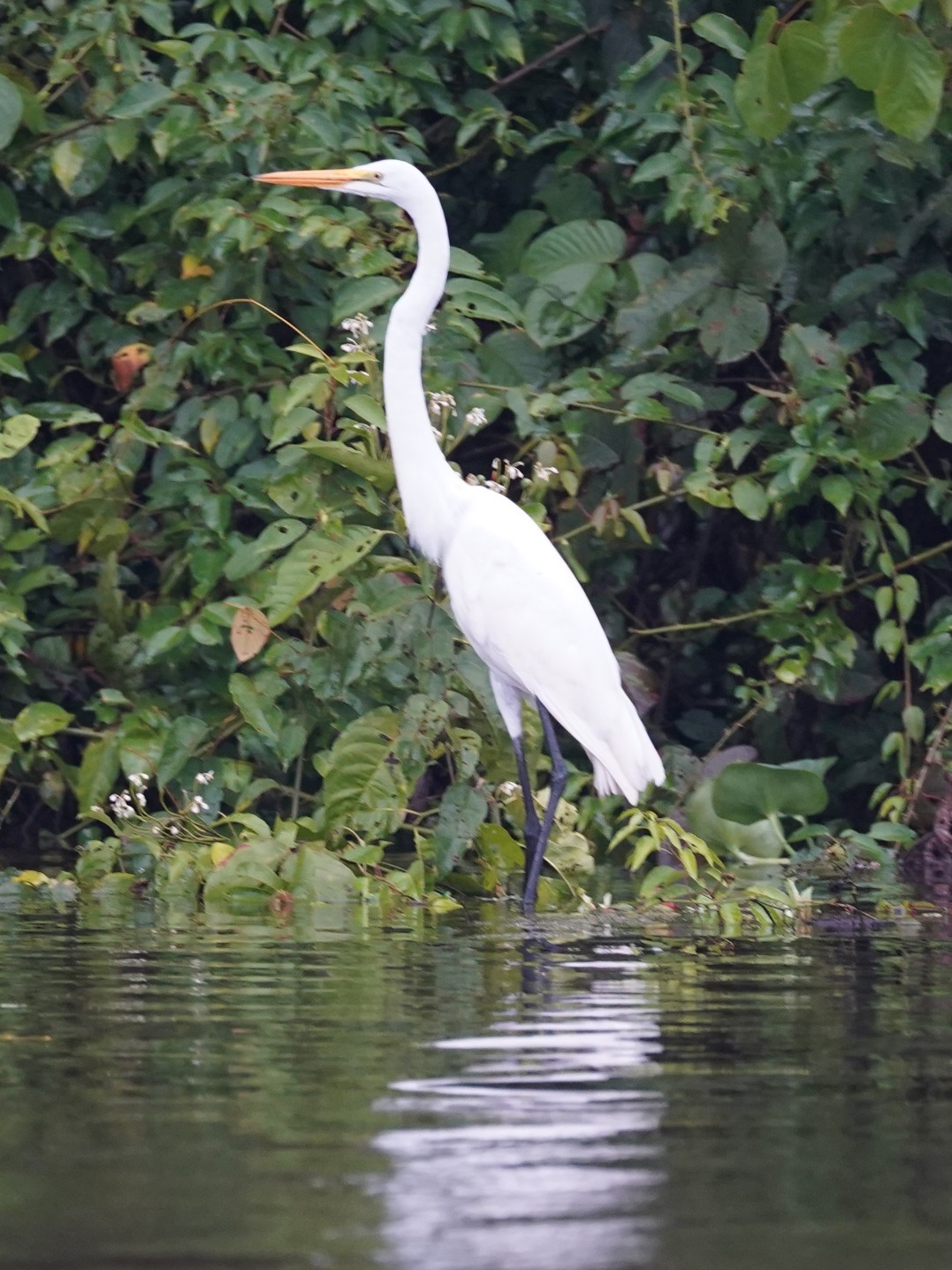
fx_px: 15914
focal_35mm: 434
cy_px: 559
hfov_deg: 3.4
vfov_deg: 4.6
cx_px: 476
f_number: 6.3
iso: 2500
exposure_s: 1/250
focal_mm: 400
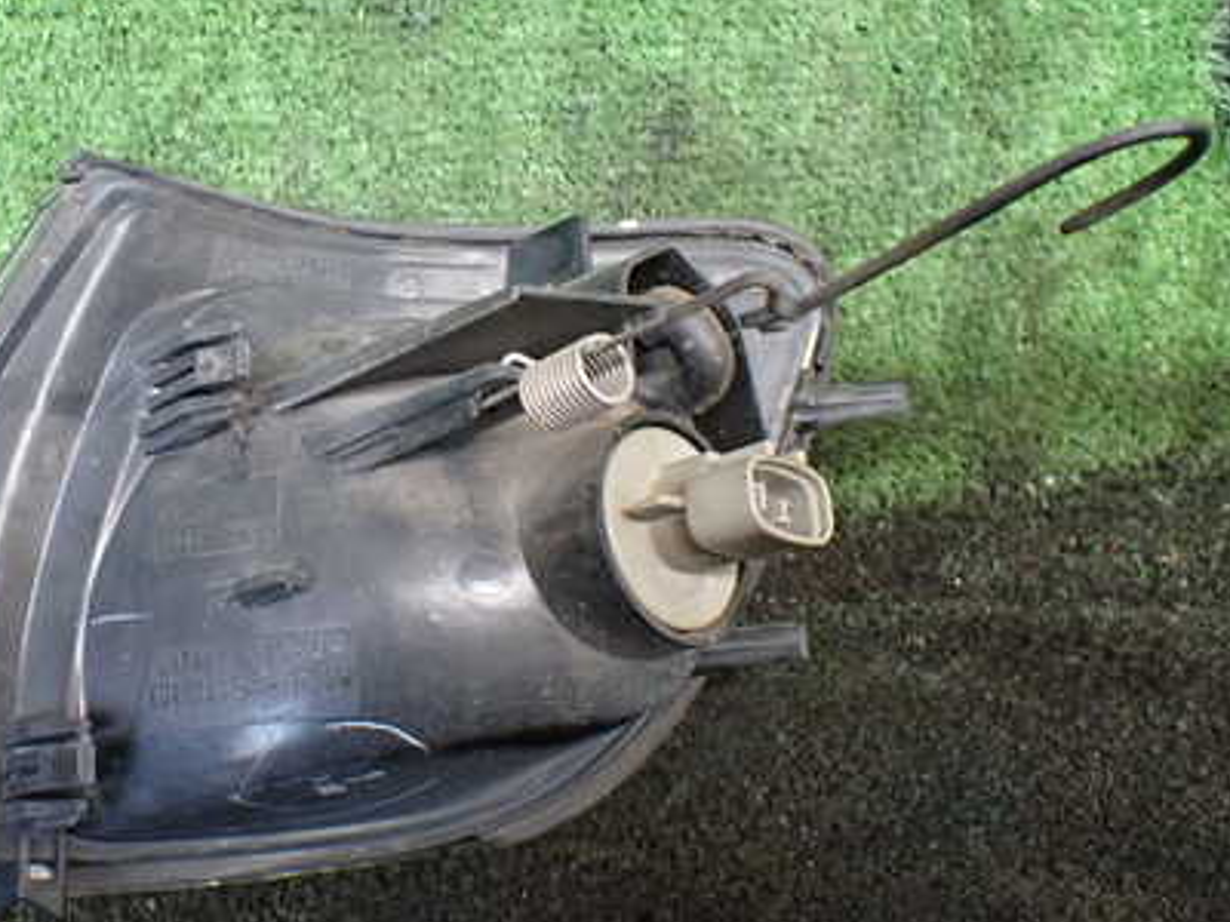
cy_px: 384
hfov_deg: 41.4
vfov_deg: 32.1
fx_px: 1599
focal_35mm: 45
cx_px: 387
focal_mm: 5.4
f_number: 2.3
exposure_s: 1/125
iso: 640
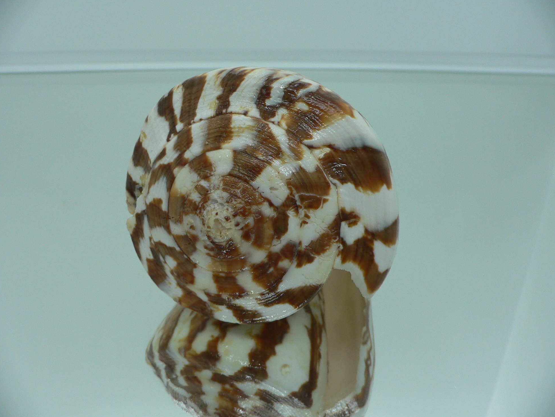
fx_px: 577
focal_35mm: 36
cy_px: 207
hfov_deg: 51.4
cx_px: 274
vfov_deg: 39.7
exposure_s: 1/60
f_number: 2.8
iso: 80
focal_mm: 4.6
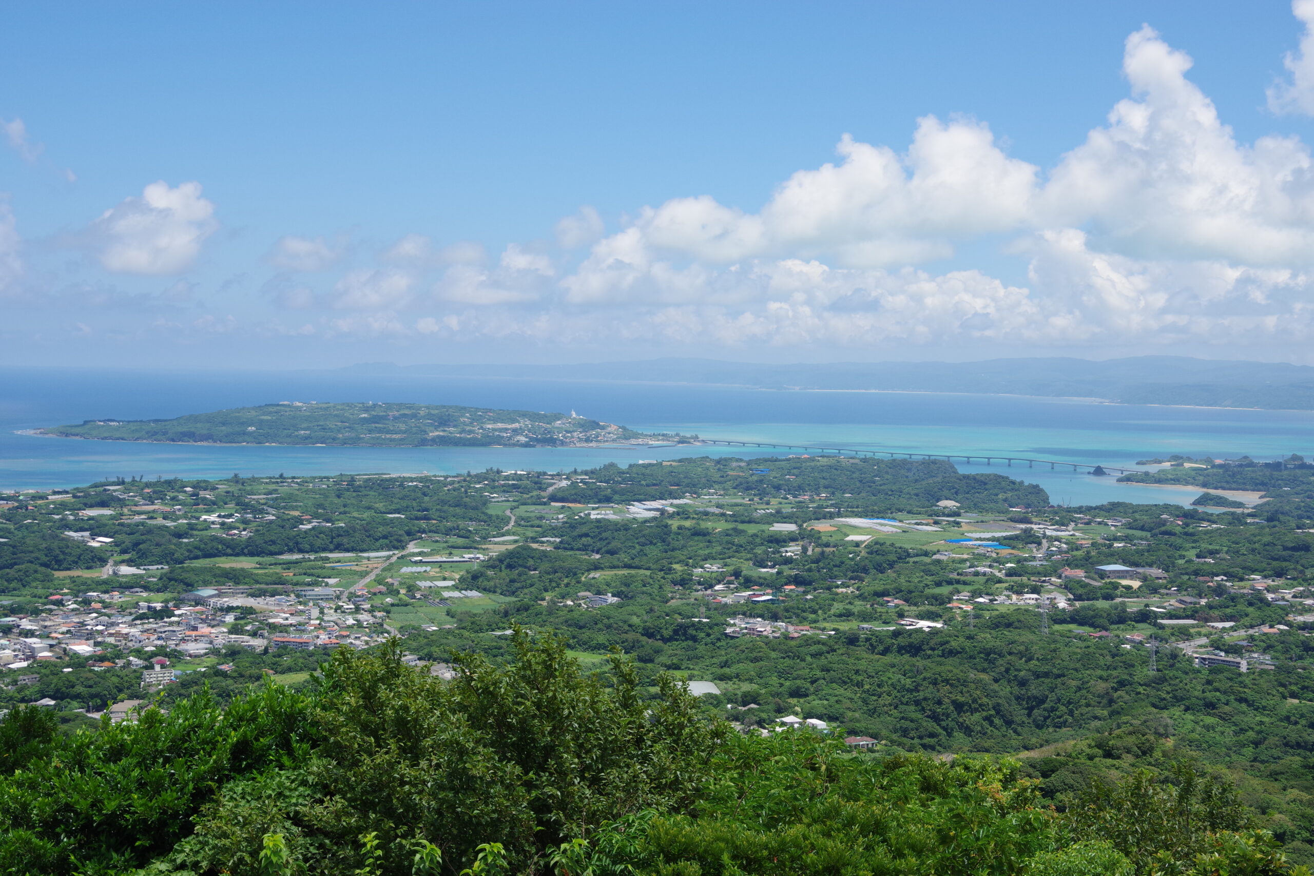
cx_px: 657
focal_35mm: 46
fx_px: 1679
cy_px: 438
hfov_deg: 42.7
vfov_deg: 29.2
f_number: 9
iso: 200
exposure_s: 1/320
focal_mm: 31
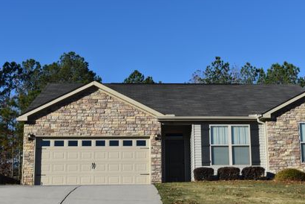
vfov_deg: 21.9
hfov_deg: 32.3
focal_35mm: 62
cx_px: 178
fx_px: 525
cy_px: 121
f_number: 10
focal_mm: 34
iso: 200
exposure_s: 1/400
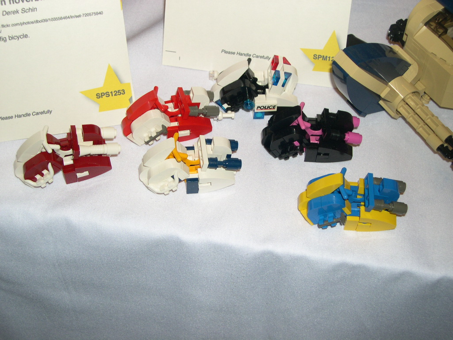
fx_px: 680
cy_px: 170
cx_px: 226
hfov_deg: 36.8
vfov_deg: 28.0
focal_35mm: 52
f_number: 3.2
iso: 100
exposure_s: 1/60
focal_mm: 11.1
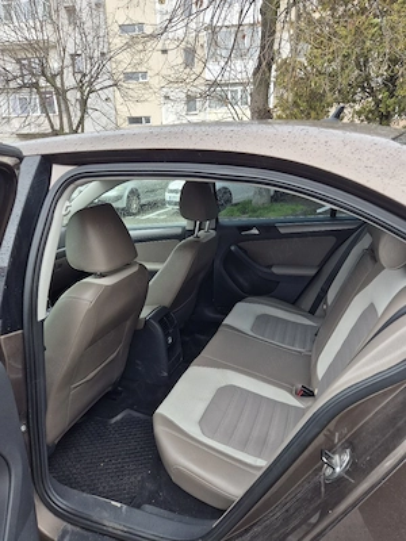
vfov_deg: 73.9
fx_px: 360
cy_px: 270
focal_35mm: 23
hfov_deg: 58.9
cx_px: 203
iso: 40
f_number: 1.8
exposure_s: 1/182
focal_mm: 5.4
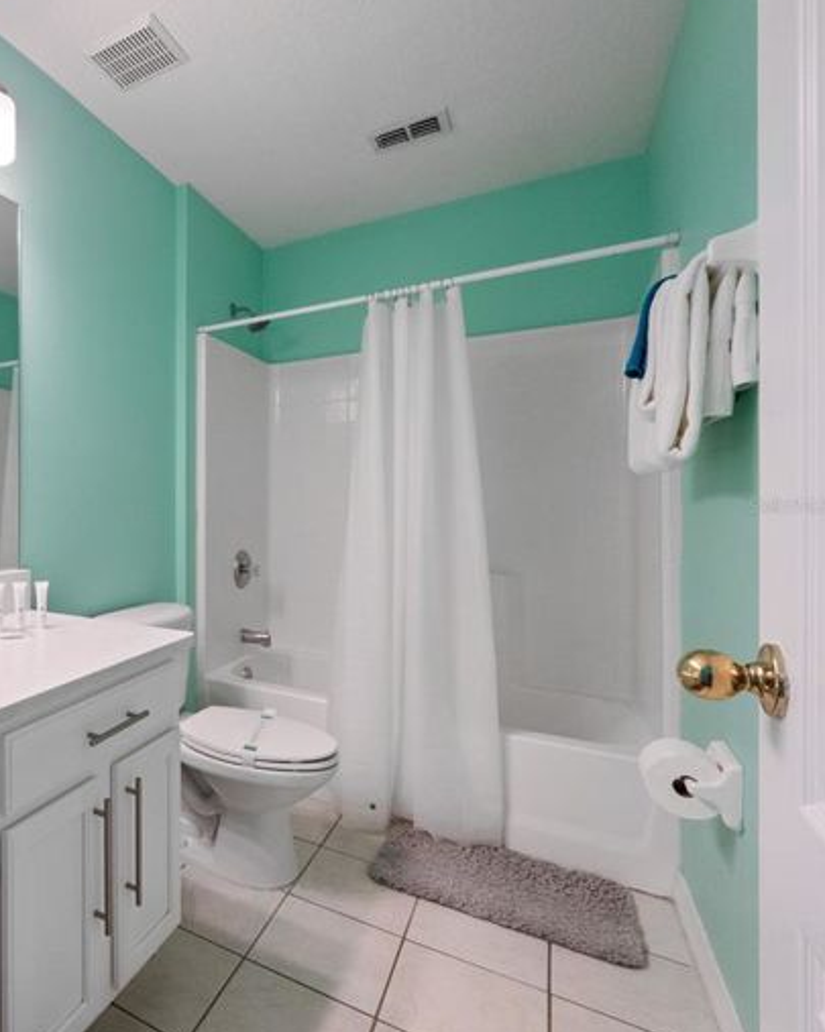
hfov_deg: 61.9
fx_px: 580
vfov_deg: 83.3
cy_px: 505
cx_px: 115
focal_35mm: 19
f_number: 8
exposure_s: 1/40
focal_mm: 7
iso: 1250
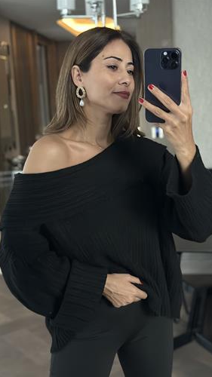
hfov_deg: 22.6
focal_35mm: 53
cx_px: 106
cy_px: 188
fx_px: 530
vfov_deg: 39.2
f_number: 1.78
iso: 800
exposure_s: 1/33
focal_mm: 6.86
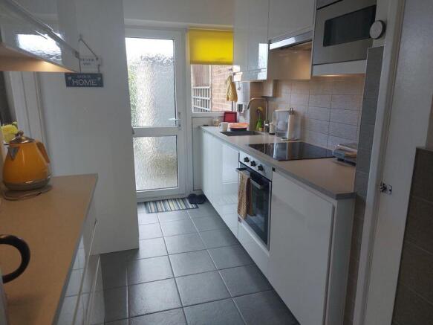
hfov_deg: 69.4
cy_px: 162
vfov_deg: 54.9
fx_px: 313
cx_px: 216
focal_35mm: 25
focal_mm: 5.23
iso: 125
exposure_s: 1/100
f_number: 1.8
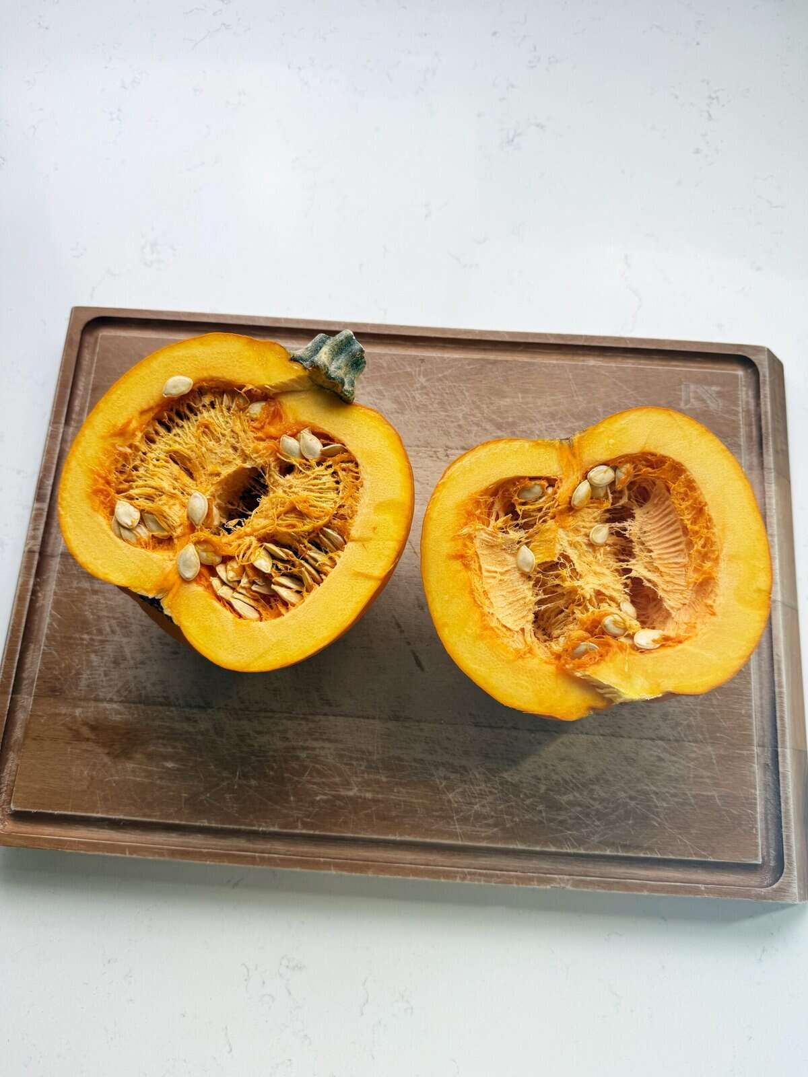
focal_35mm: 24
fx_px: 747
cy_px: 538
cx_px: 404
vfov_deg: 71.6
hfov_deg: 56.8
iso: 64
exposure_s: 1/224
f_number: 1.78
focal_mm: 6.76
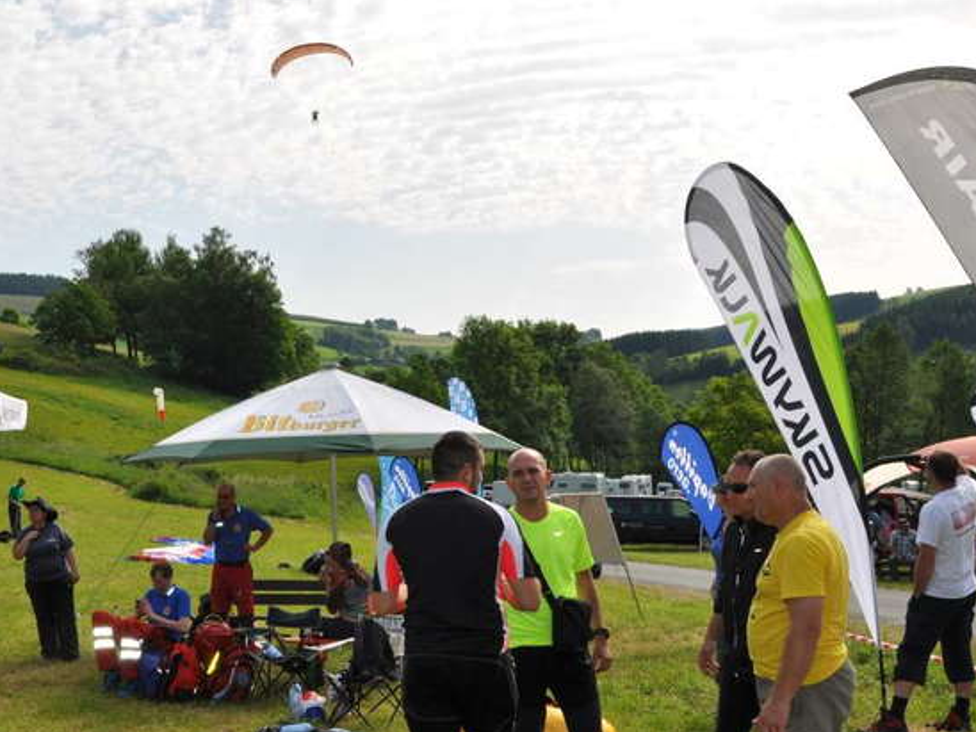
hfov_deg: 42.7
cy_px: 383
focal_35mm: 44
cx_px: 329
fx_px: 1232
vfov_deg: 33.1
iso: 200
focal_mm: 21
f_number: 13
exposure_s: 1/200
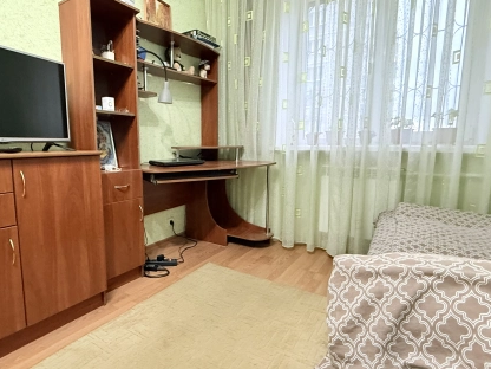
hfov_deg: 78.3
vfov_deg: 63.4
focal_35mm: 21
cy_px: 182
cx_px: 203
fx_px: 298
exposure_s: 1/50
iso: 800
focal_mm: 2.22
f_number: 2.2
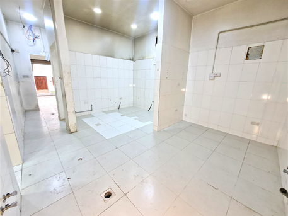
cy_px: 108
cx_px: 144
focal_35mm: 13
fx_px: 108
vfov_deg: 89.9
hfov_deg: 106.2
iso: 200
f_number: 2.2
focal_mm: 2.2
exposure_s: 1/50
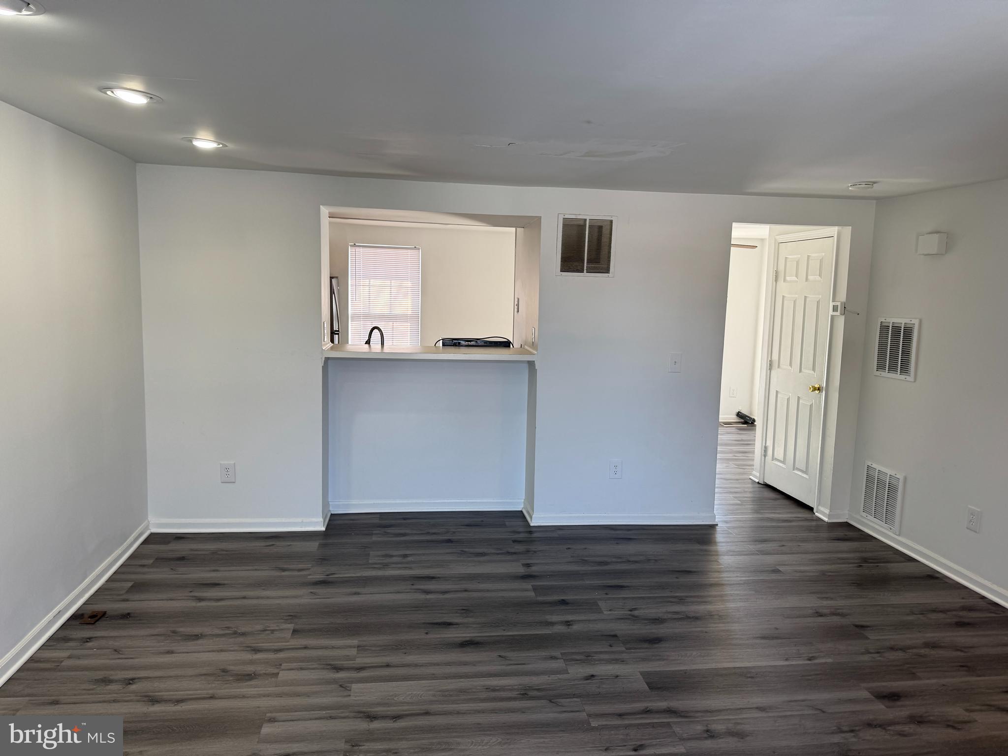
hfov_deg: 71.6
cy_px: 378
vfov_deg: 56.8
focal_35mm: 24
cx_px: 504
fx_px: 699
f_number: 1.78
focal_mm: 6.76
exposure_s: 1/120
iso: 100
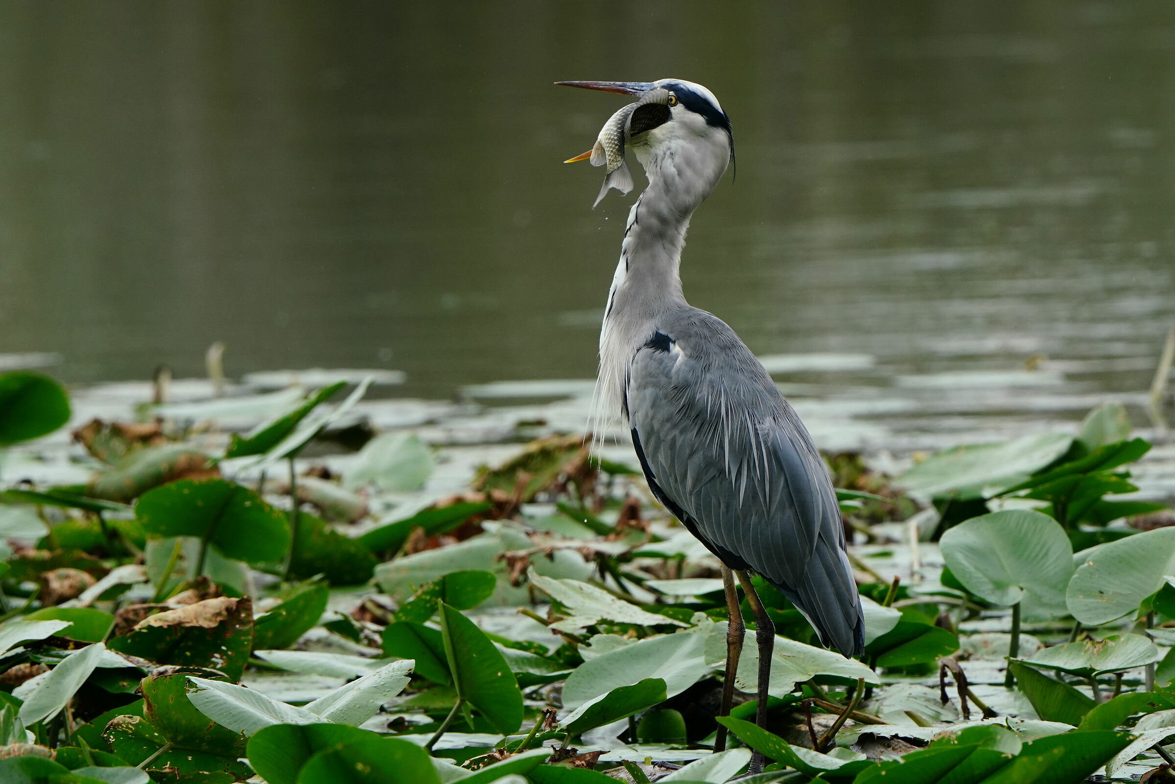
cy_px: 392
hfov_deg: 2.3
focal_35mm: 900
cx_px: 588
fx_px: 29378
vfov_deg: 1.5
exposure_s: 1/800
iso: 1000
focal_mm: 600
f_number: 8
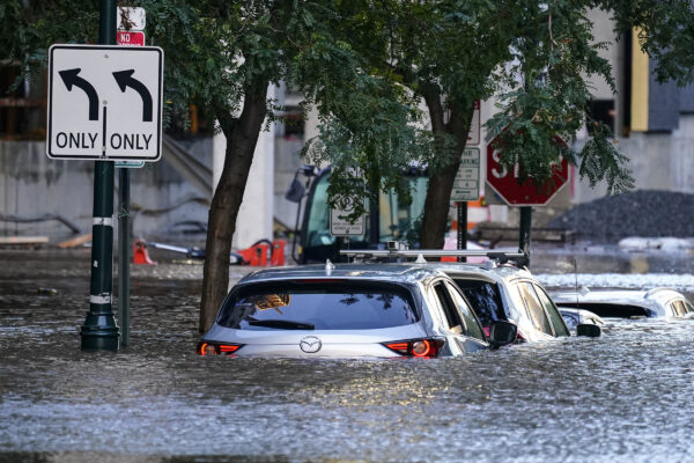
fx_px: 11469
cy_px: 232
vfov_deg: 2.3
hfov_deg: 3.5
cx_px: 347
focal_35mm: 595
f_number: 5.6
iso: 2500
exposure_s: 1/250
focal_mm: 397
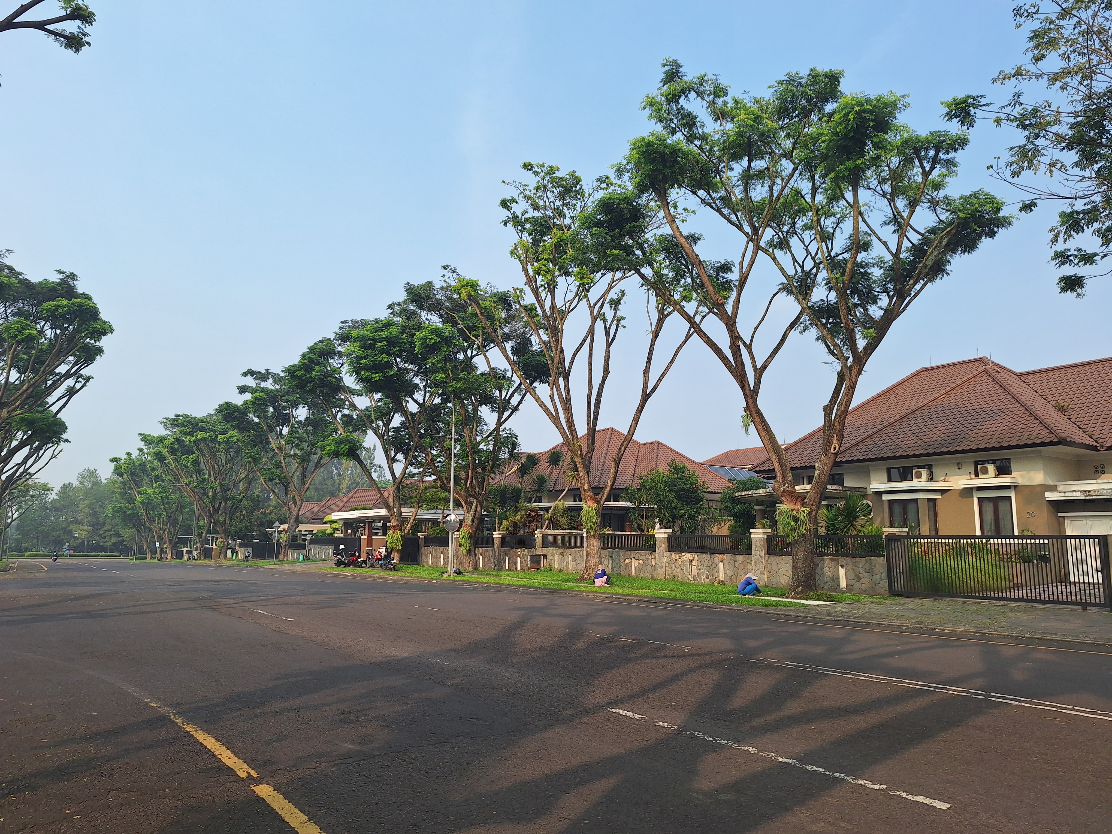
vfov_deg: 58.9
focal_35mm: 23
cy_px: 417
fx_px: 739
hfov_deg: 73.9
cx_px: 556
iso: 40
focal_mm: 5.54
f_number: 1.8
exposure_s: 1/1718
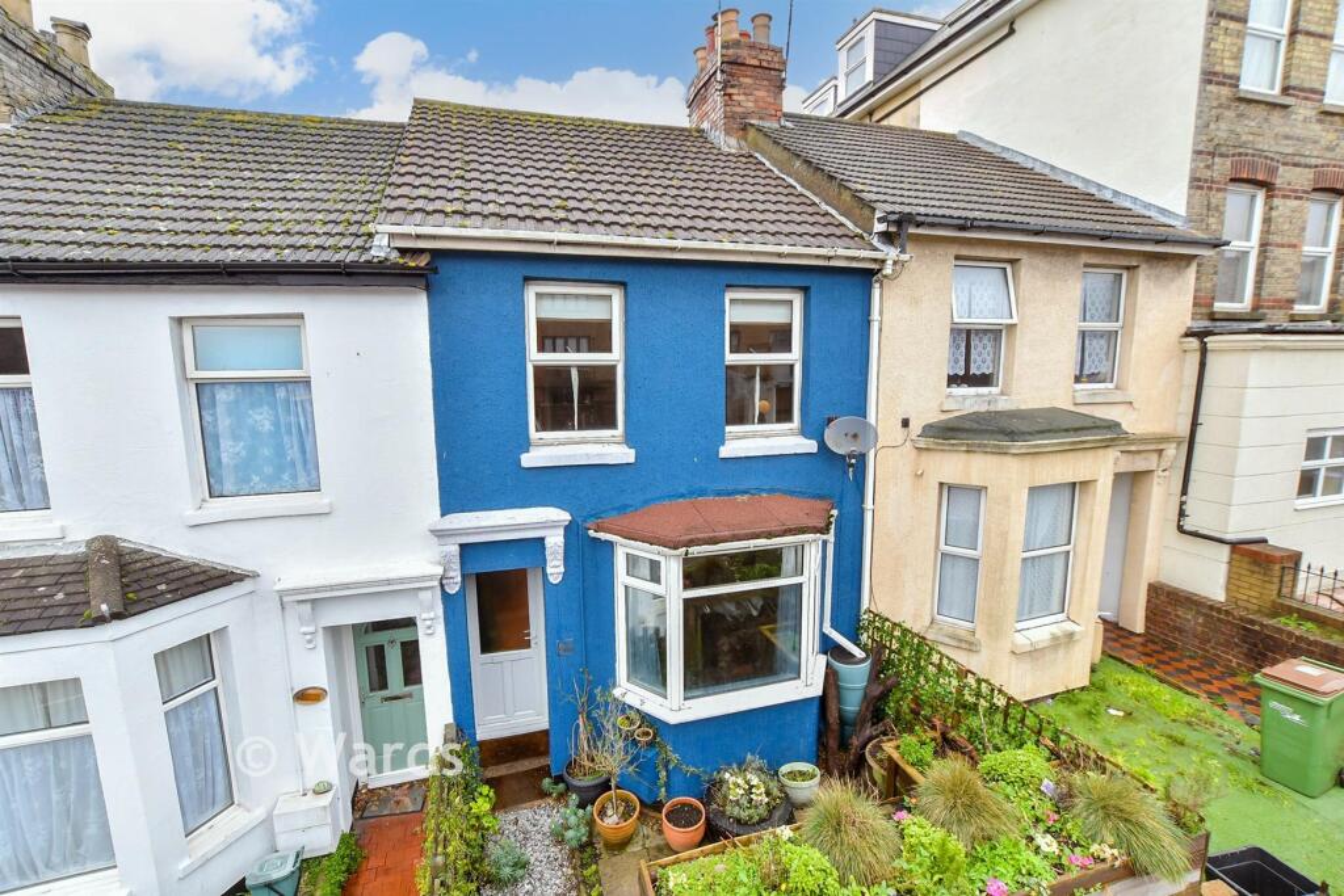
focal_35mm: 15
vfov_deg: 77.3
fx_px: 560
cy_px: 448
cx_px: 672
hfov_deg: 100.4
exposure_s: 1/40
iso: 200
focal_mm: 10
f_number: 6.3
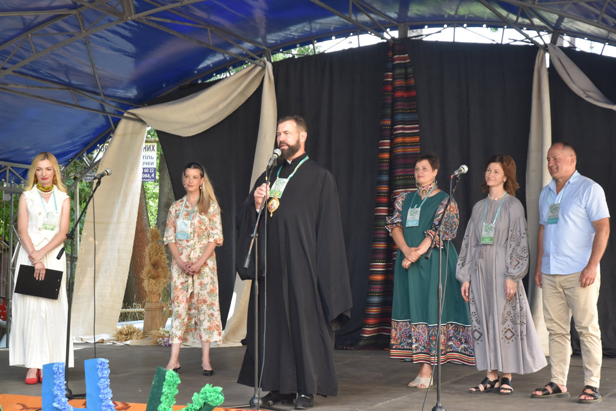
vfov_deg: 17.5
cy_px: 206
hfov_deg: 26.0
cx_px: 308
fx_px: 1335
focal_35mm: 78
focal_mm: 52
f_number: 4.5
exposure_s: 1/250
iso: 560
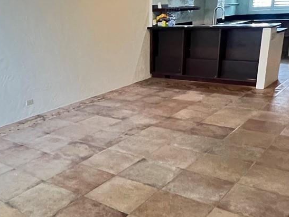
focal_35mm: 38
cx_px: 94
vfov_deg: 37.5
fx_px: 317
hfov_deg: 48.1
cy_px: 138
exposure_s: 1/30
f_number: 1.8
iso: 1000
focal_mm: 1.57
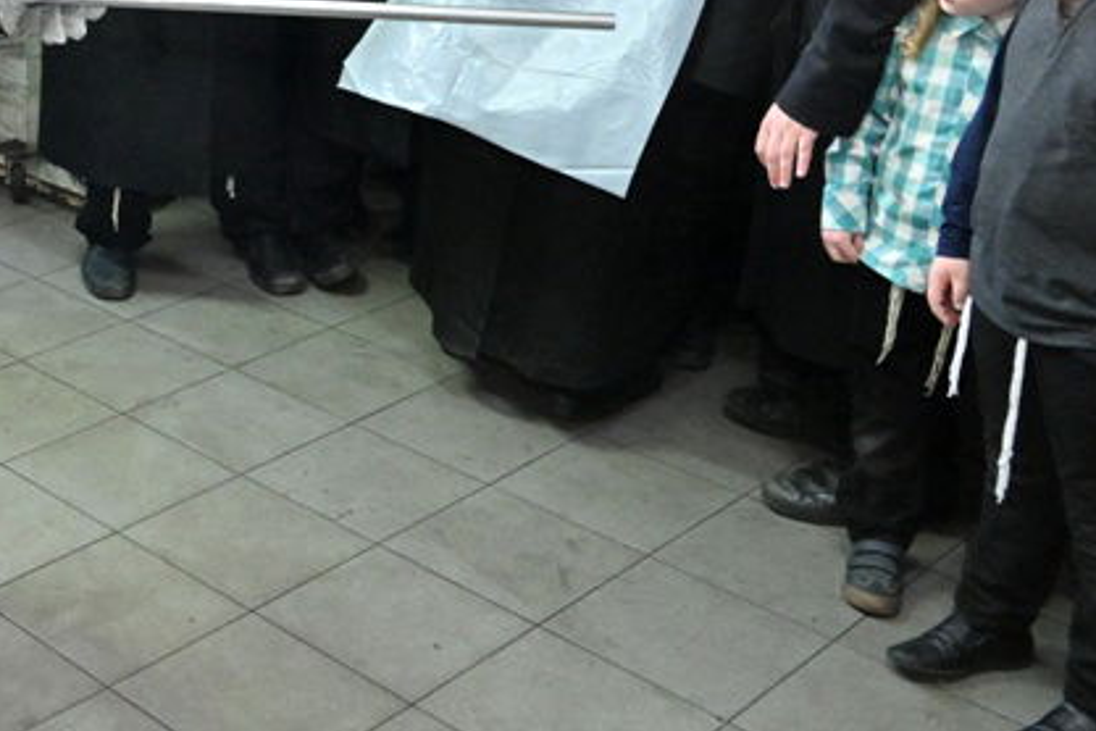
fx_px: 1796
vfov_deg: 22.4
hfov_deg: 30.9
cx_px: -50
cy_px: 51
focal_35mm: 59
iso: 4000
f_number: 5.6
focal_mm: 24
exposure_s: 1/250
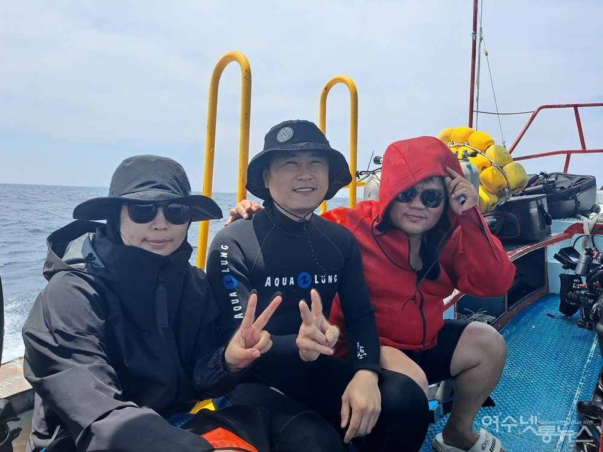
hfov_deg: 71.6
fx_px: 418
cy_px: 226
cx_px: 302
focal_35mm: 24
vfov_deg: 56.8
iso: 25
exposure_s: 1/1094
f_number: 1.8
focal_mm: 5.23
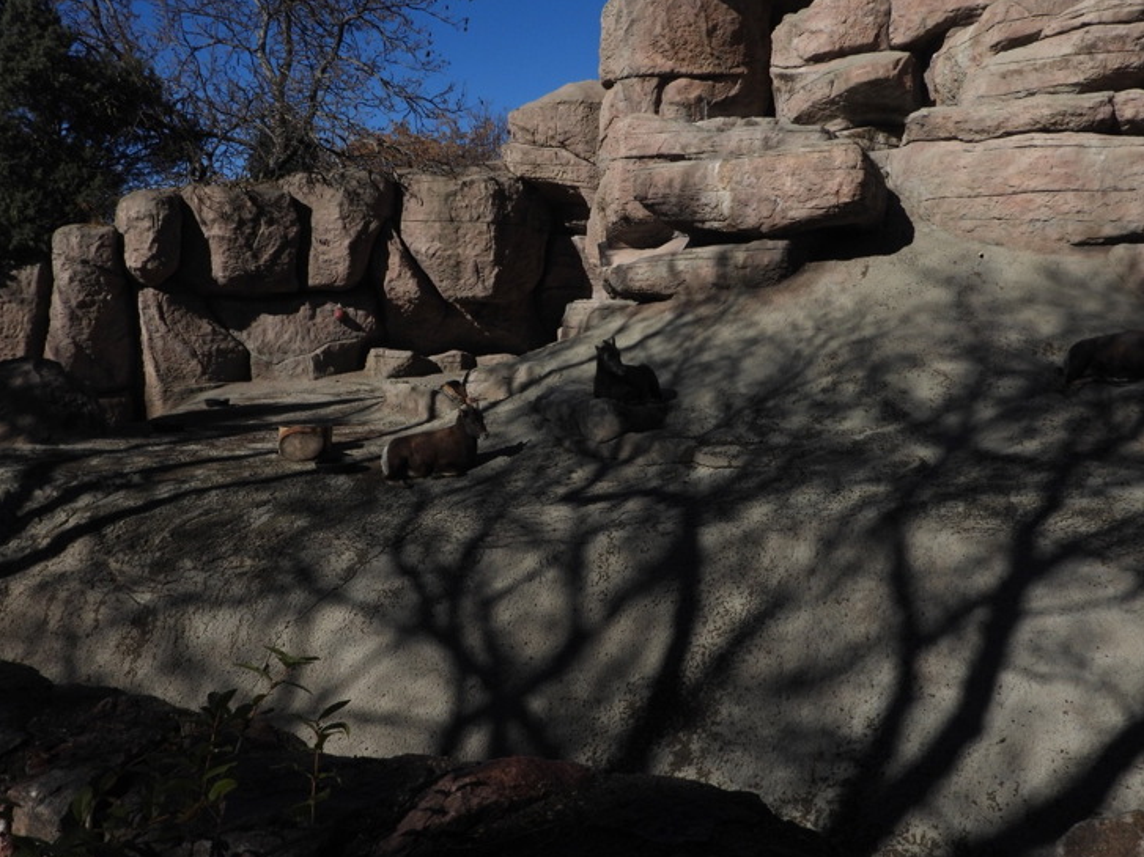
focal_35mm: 33
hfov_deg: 55.4
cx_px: 578
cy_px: 420
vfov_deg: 42.9
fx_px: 1090
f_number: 4.5
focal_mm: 5.4
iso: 100
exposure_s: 1/2000
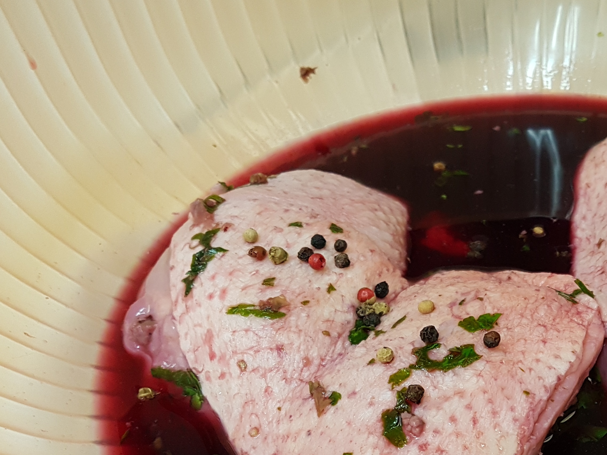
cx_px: 524
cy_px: 354
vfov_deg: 30.8
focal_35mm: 46
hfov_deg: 38.9
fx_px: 807
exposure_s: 1/50
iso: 160
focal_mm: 4.2
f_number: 1.7
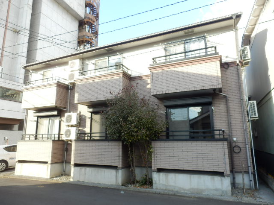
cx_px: 137
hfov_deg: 71.6
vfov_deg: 56.8
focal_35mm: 24
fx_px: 190
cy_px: 102
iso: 80
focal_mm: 4.2
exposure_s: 1/125
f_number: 3
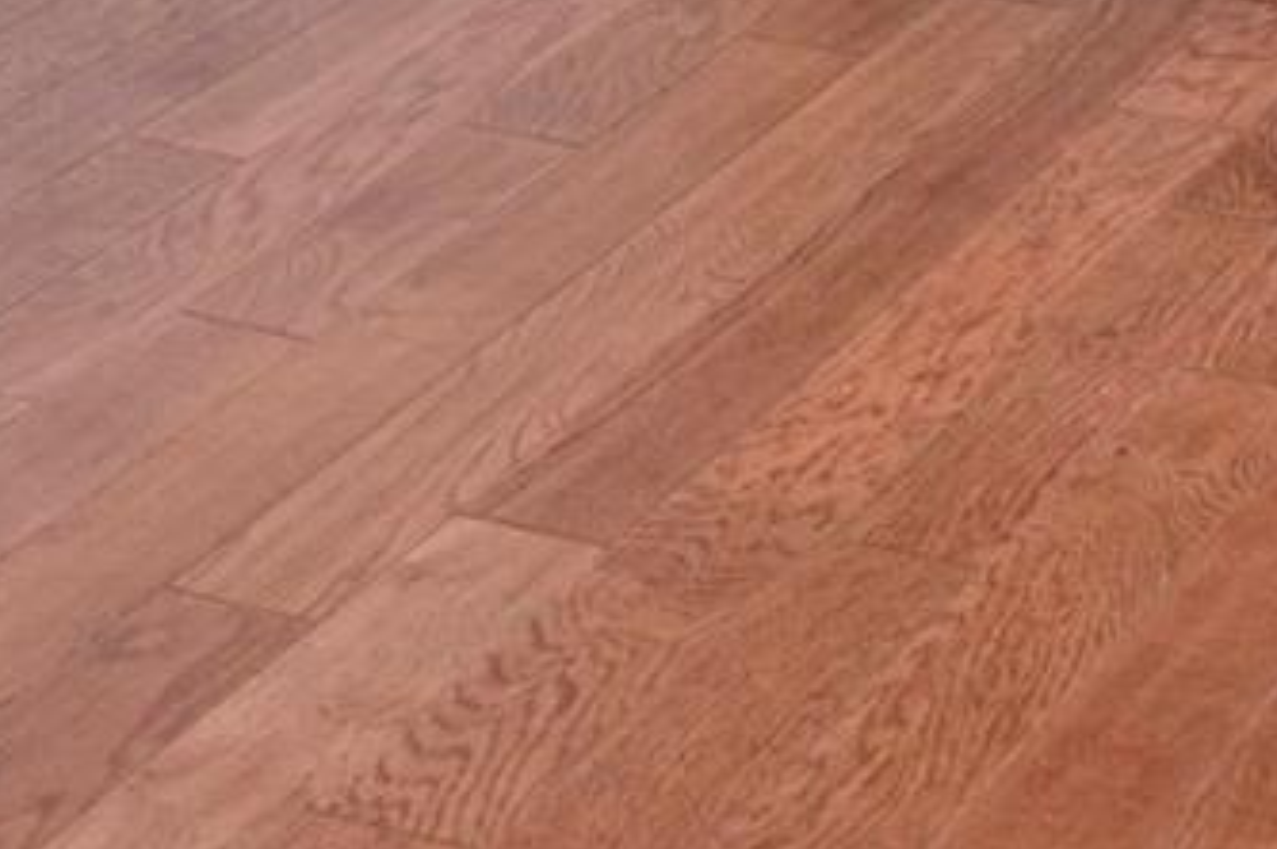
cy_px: -1174
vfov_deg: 10.3
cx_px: 1296
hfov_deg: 17.4
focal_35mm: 115
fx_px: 4075
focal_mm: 16
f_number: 7.1
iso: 200
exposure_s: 1/25
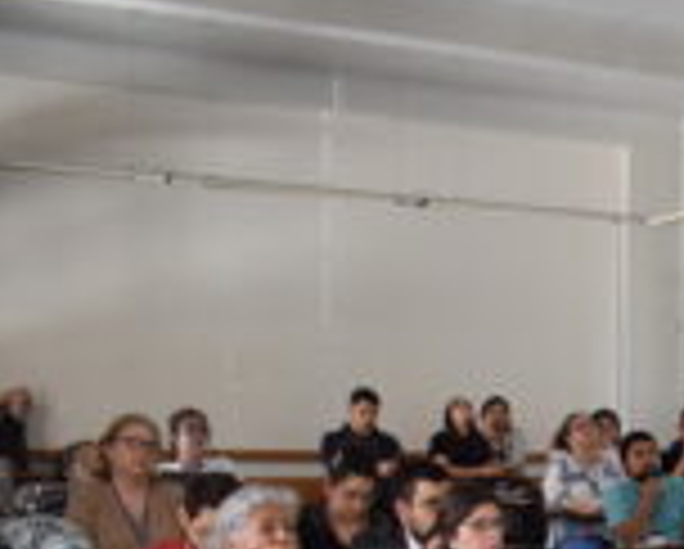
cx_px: 860
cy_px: 648
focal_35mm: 75
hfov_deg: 22.9
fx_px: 1520
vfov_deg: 19.4
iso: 1600
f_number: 3.5
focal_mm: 18
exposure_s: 1/60
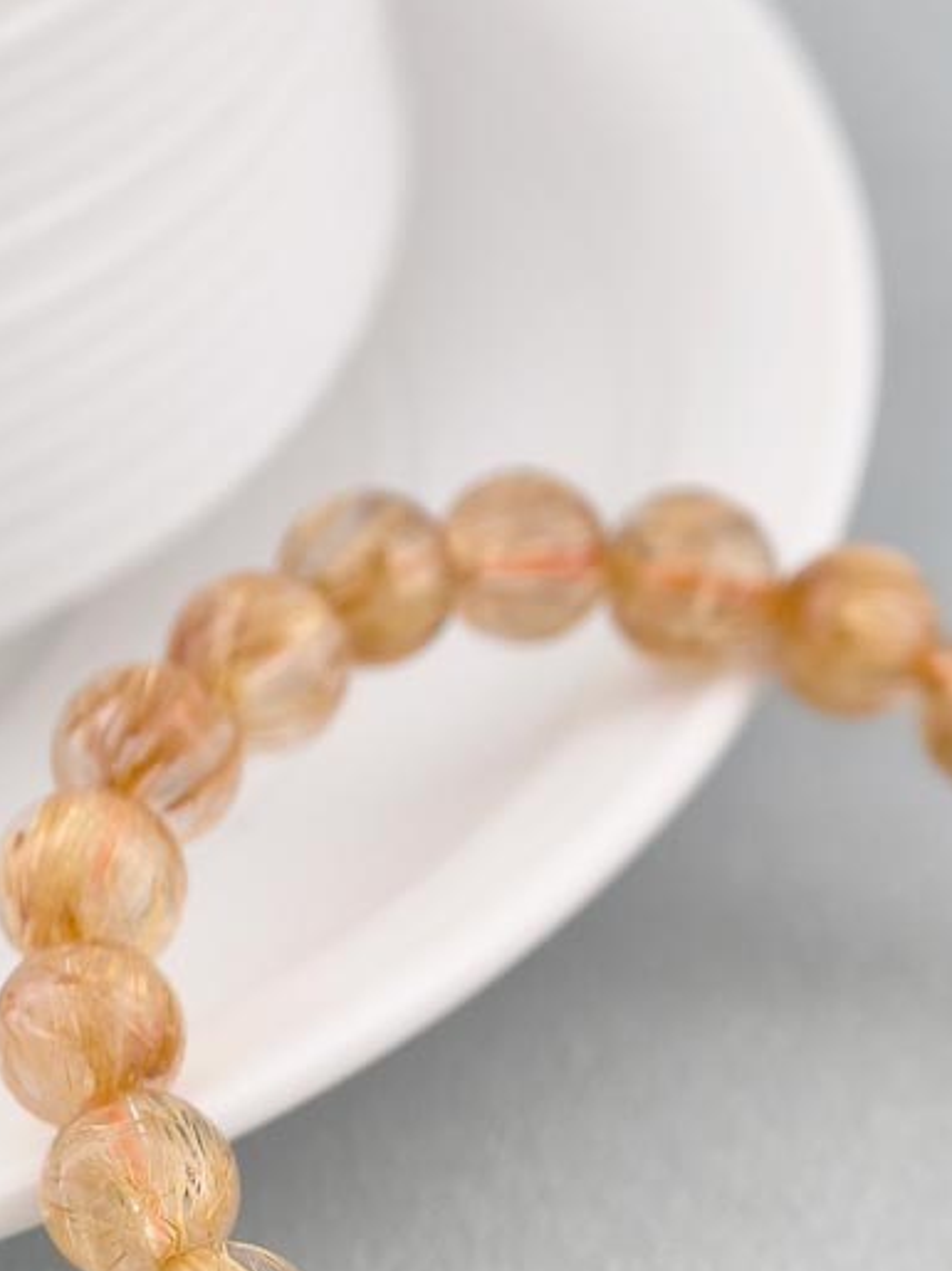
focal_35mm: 191
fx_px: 7010
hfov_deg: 7.8
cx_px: 826
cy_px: 1121
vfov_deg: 10.3
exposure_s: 1/160
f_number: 2.67
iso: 125
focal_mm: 22.48
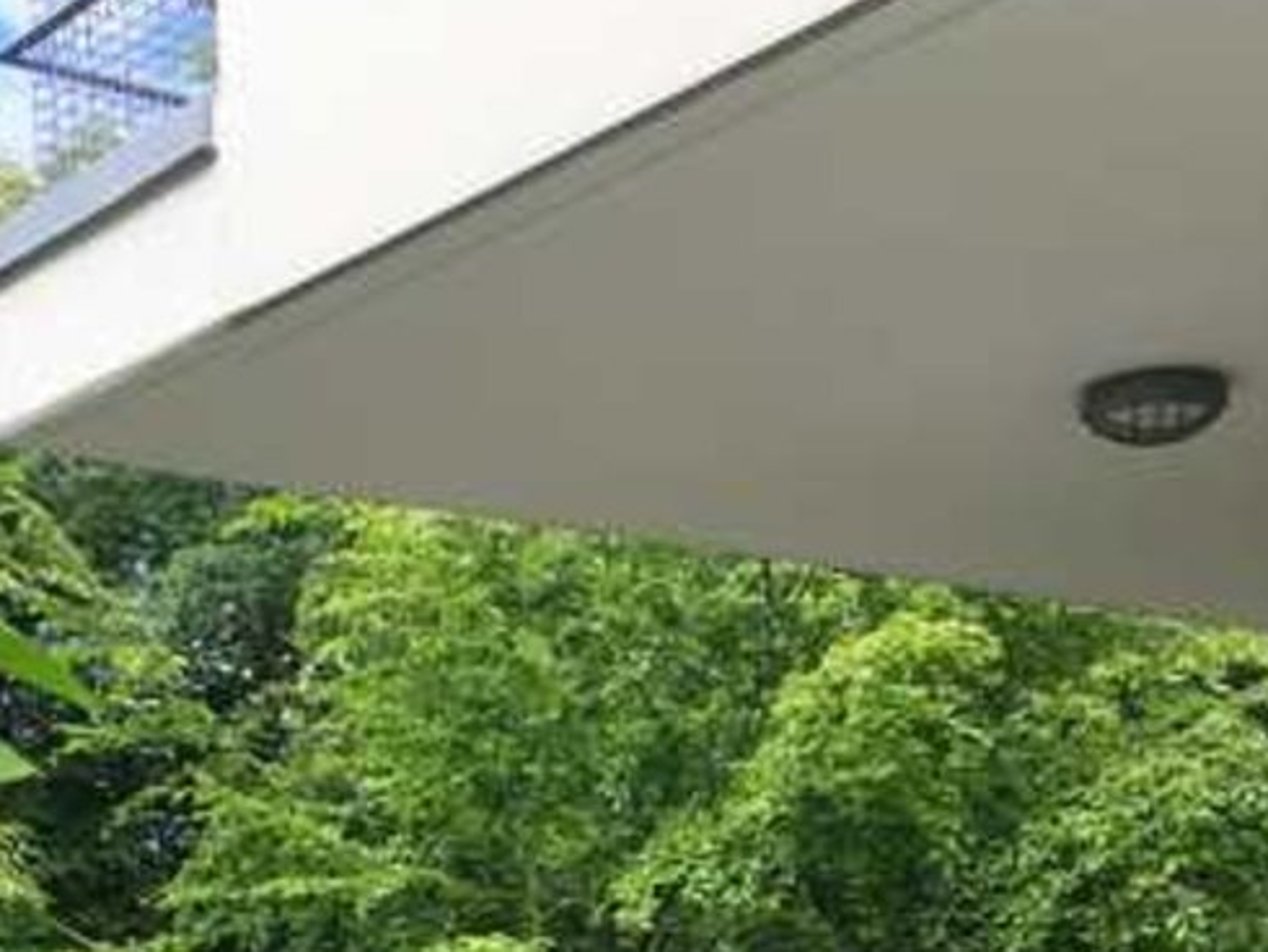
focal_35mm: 71
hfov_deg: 27.4
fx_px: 2602
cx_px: 678
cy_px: 1024
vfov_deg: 19.9
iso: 25
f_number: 2.2
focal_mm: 4.15
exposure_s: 1/509
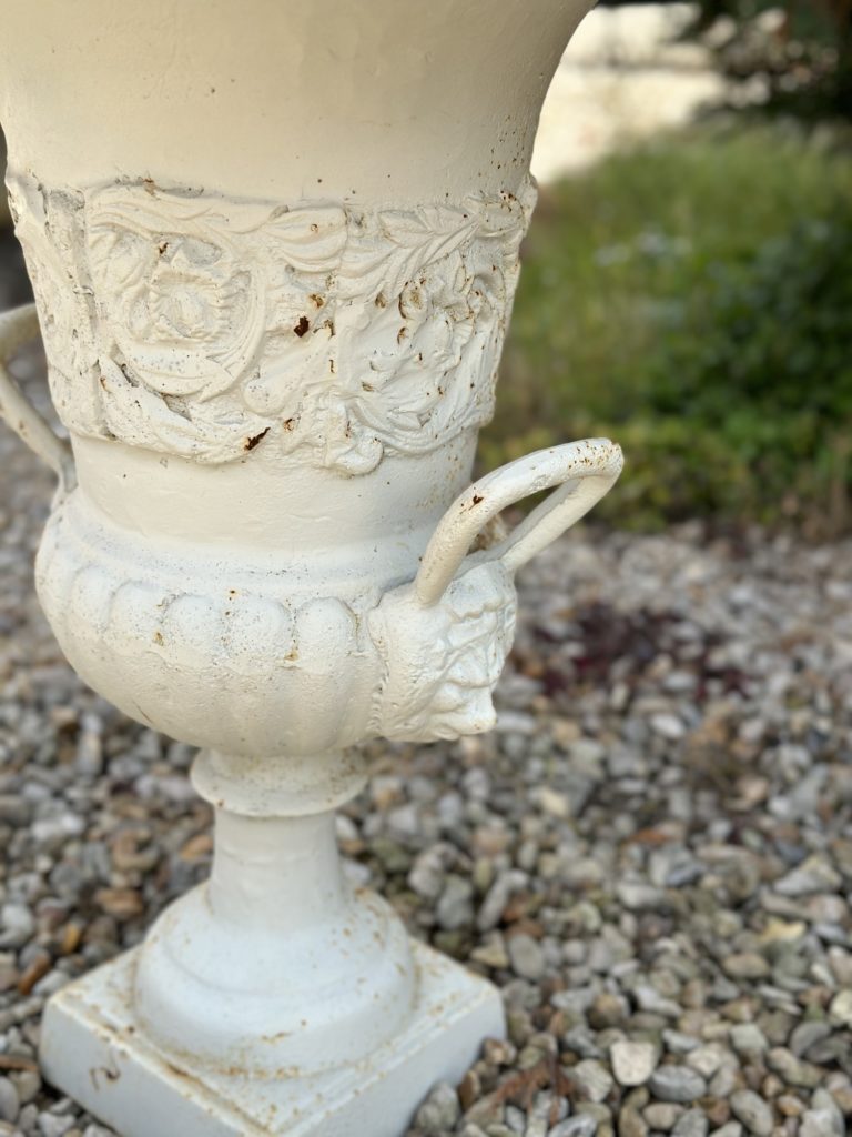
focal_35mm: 48
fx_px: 1575
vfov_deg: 39.7
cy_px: 568
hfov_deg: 30.3
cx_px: 426
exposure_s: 1/2203
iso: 80
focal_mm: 6.86
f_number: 1.78
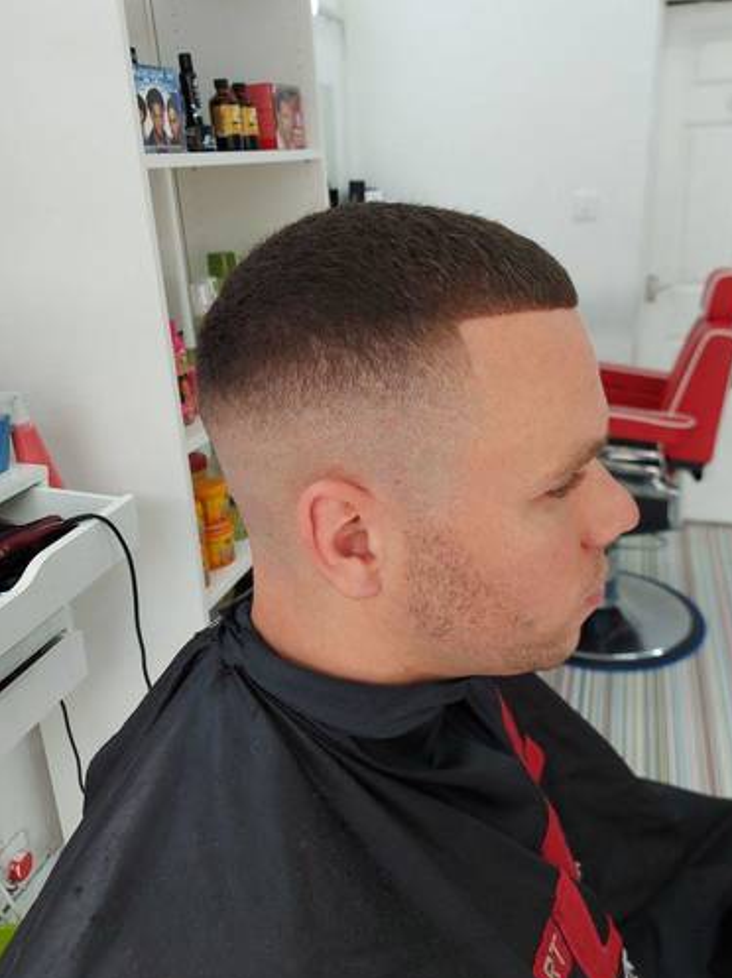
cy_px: 462
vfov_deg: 61.7
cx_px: 409
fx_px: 819
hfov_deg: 48.1
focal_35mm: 29
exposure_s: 1/50
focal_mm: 5.23
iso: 40
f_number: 1.8
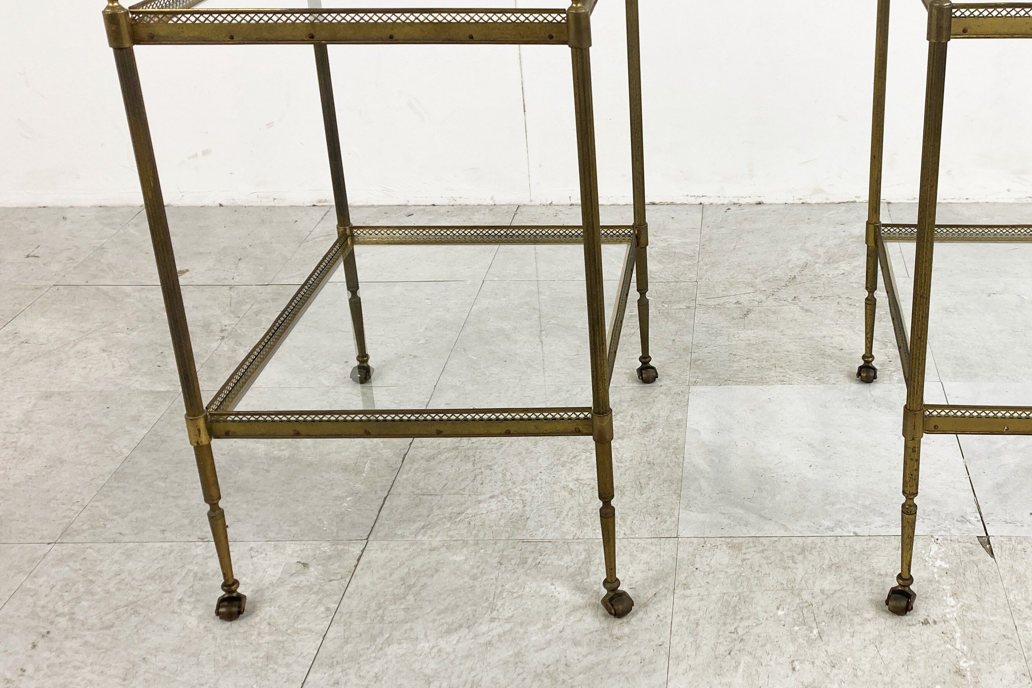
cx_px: 727
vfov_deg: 30.4
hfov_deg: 43.6
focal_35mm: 44
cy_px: 274
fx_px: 1261
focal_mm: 3.99
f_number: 1.8
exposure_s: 1/100
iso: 32
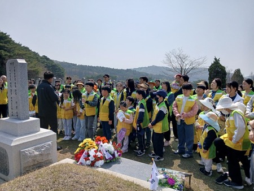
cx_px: 127
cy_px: 96
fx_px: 191
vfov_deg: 53.1
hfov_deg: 67.3
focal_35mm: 26
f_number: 1.8
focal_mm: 3.98
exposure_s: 1/1289
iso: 20
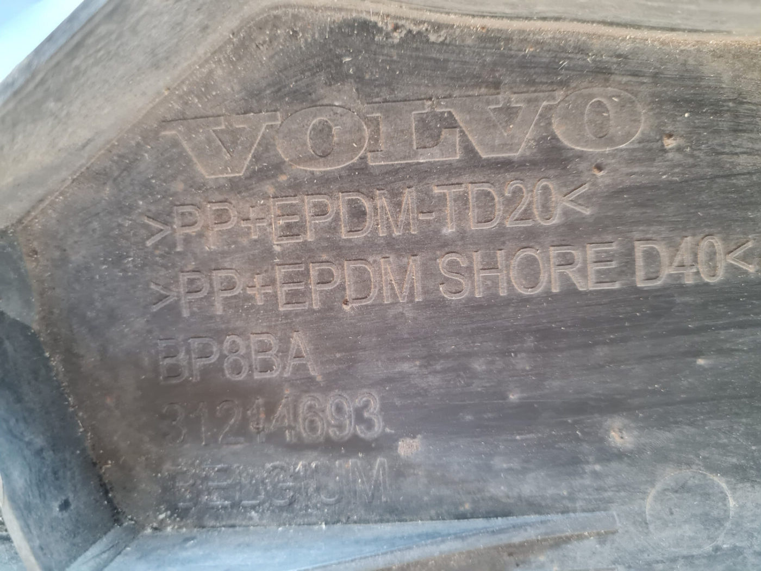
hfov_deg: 67.3
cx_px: 380
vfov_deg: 53.1
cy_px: 286
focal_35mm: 26
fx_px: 572
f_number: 1.8
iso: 500
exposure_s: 1/25
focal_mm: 5.4
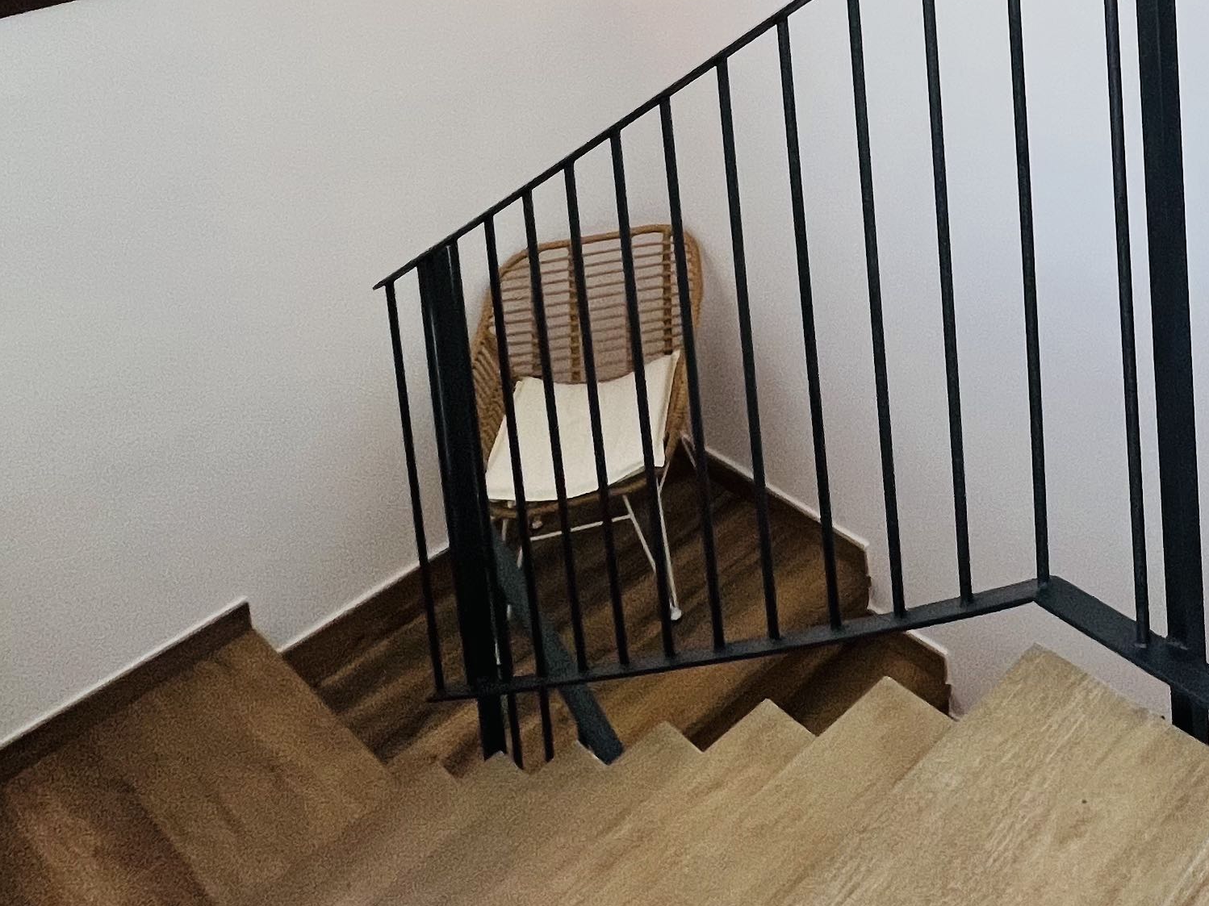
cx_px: 1278
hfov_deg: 43.1
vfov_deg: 31.1
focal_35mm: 35
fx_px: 1222
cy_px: -286
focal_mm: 1.57
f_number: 1.8
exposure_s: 1/100
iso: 80
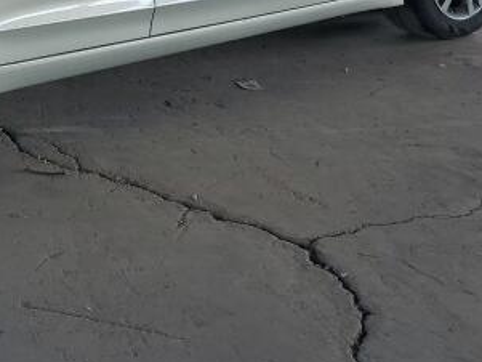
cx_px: -40
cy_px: -45
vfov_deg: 20.3
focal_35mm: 69
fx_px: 961
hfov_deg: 26.1
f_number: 1.5
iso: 50
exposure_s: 1/270
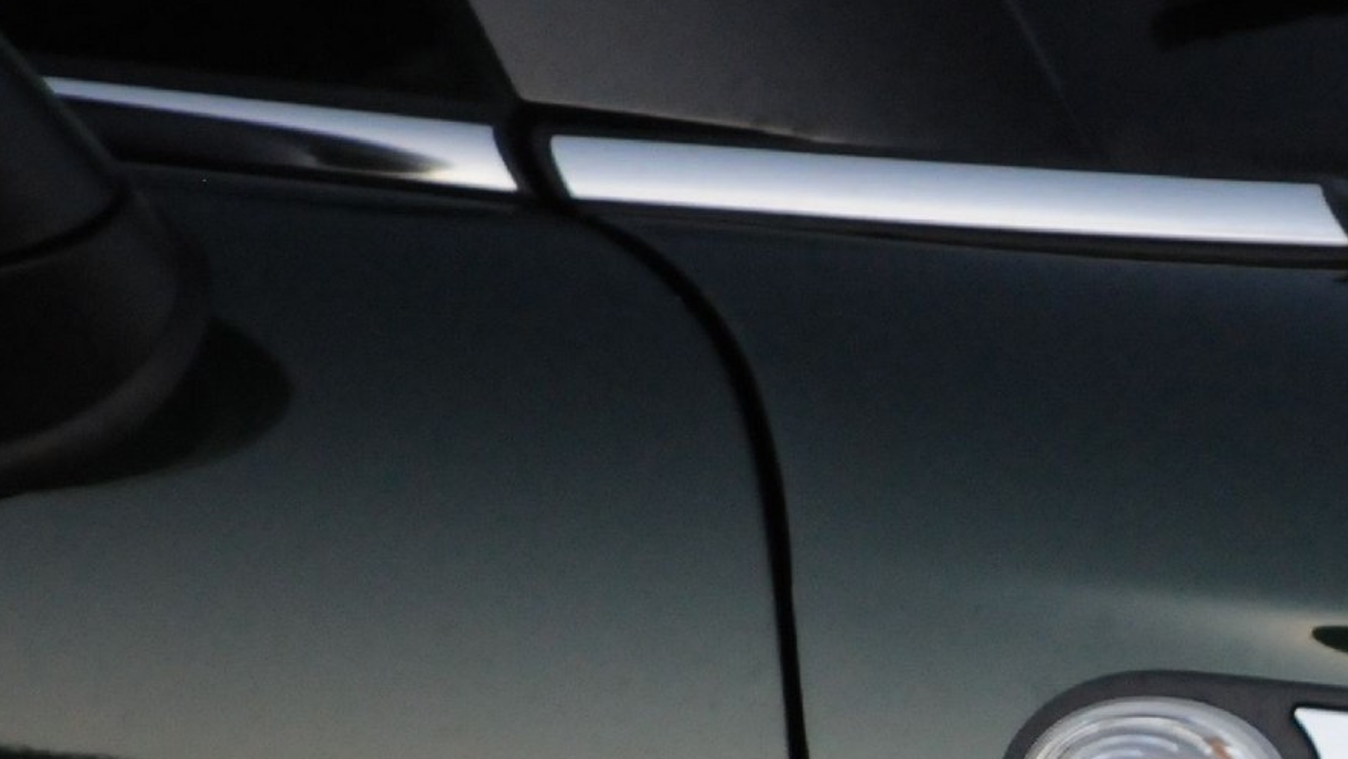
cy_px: 853
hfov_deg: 3.6
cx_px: 1749
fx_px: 21394
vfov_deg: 2.0
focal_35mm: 598
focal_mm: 135
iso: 2000
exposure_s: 1/800
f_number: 5
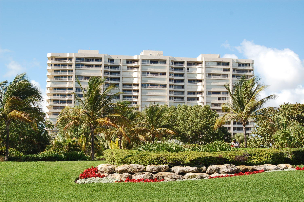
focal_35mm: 57
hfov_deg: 35.1
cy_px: 101
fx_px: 481
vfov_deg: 23.7
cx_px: 152
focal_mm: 38
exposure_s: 1/250
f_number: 8
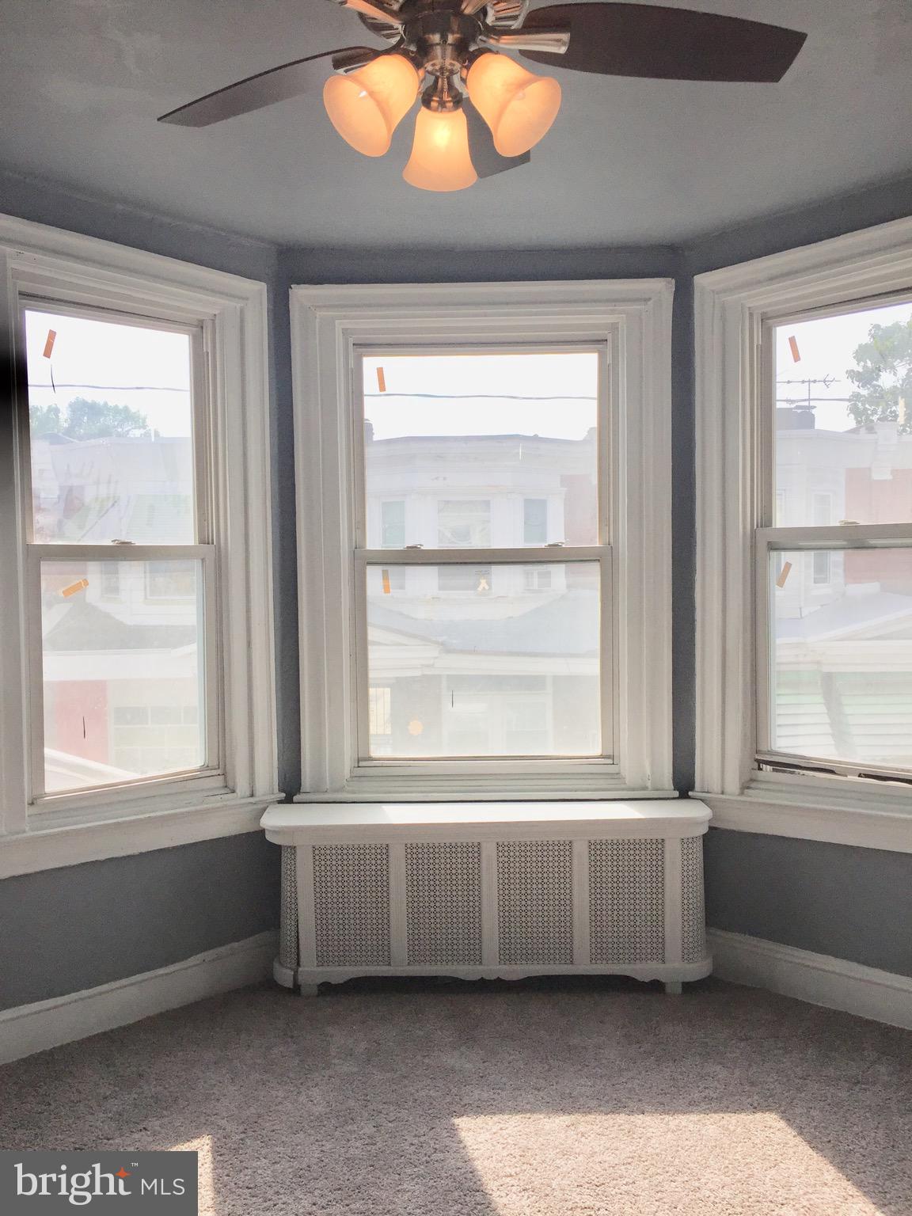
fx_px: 1019
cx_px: 456
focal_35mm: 29
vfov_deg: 61.7
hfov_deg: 48.2
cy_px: 608
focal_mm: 4.15
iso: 32
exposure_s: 1/1099
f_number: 2.2
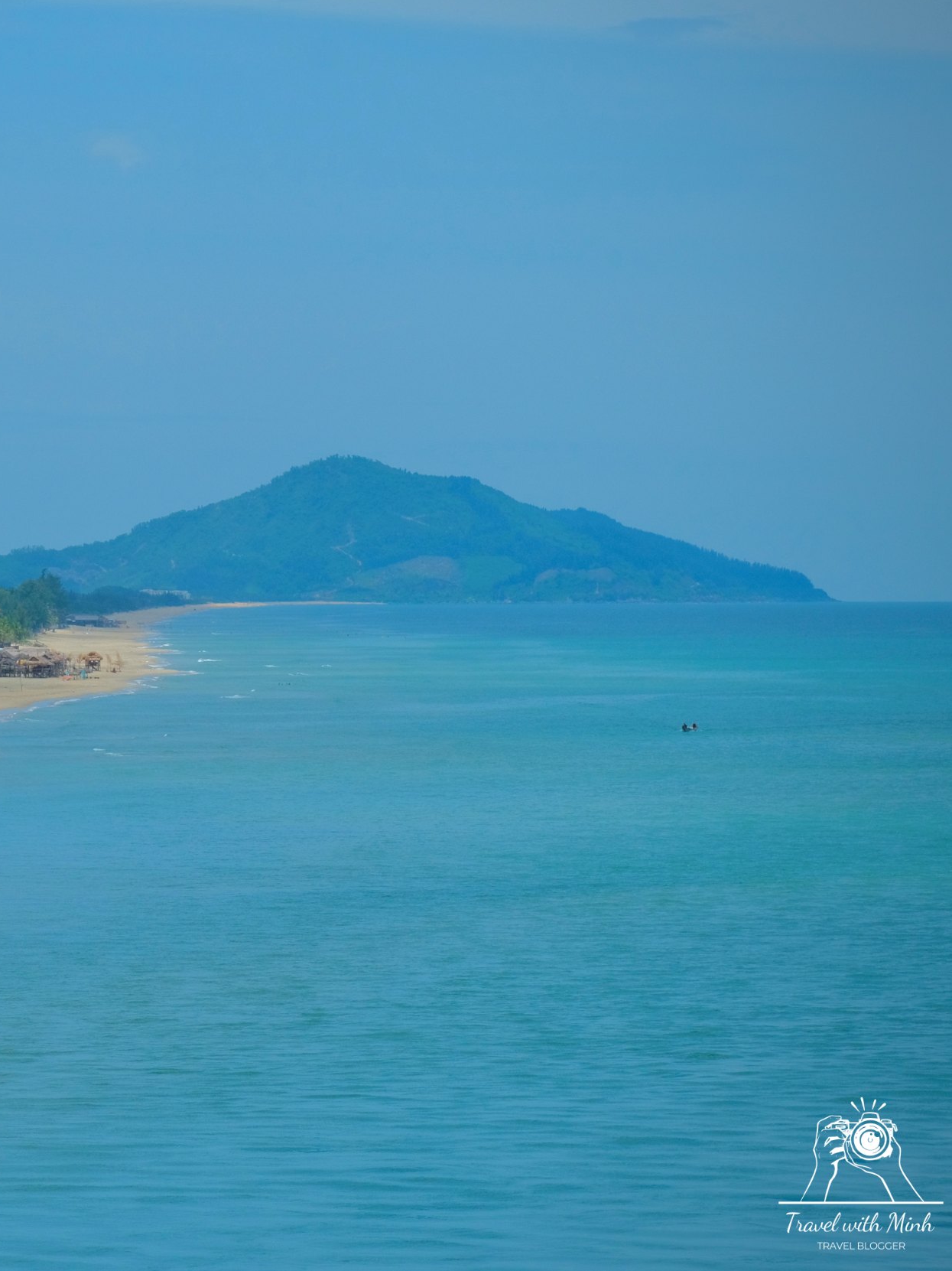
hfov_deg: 9.7
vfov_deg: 13.0
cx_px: 4
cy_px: 635
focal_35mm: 152
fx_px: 5576
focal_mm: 70
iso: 800
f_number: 9
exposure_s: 1/2200
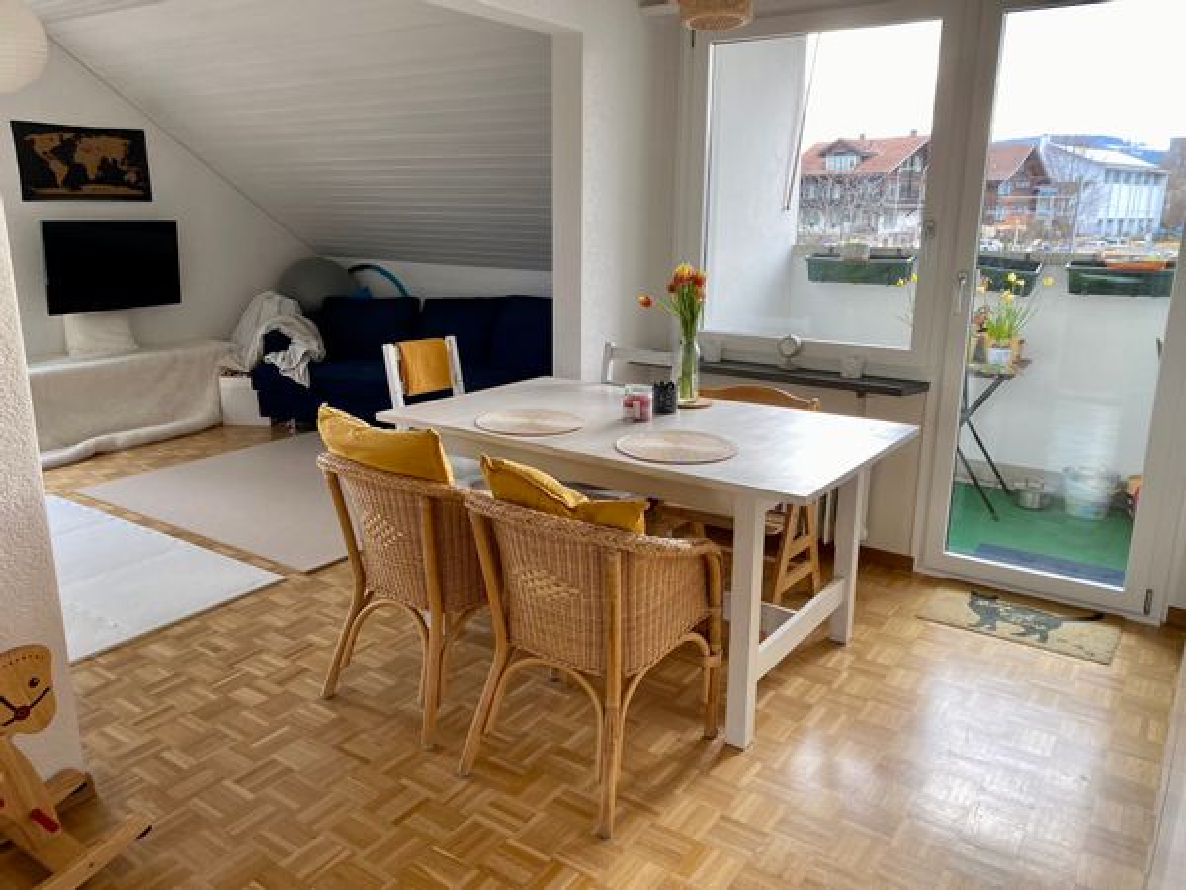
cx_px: 593
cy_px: 445
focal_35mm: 26
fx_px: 891
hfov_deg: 67.3
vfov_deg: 53.1
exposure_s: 1/121
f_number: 1.8
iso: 80
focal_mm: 4.25
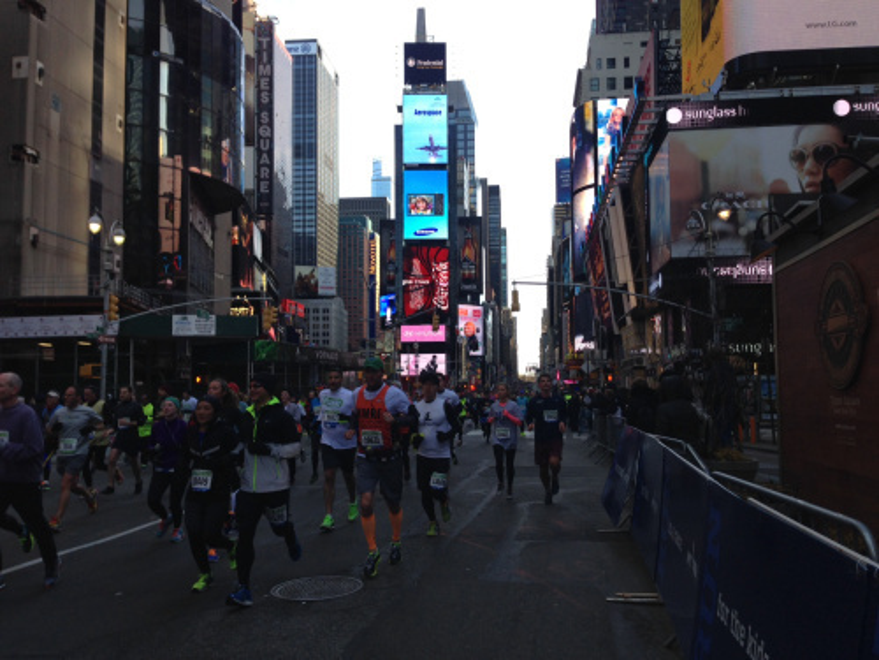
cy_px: 330
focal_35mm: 33
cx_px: 440
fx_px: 838
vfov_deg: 42.9
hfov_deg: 55.4
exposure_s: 1/315
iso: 50
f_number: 2.4
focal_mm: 4.12
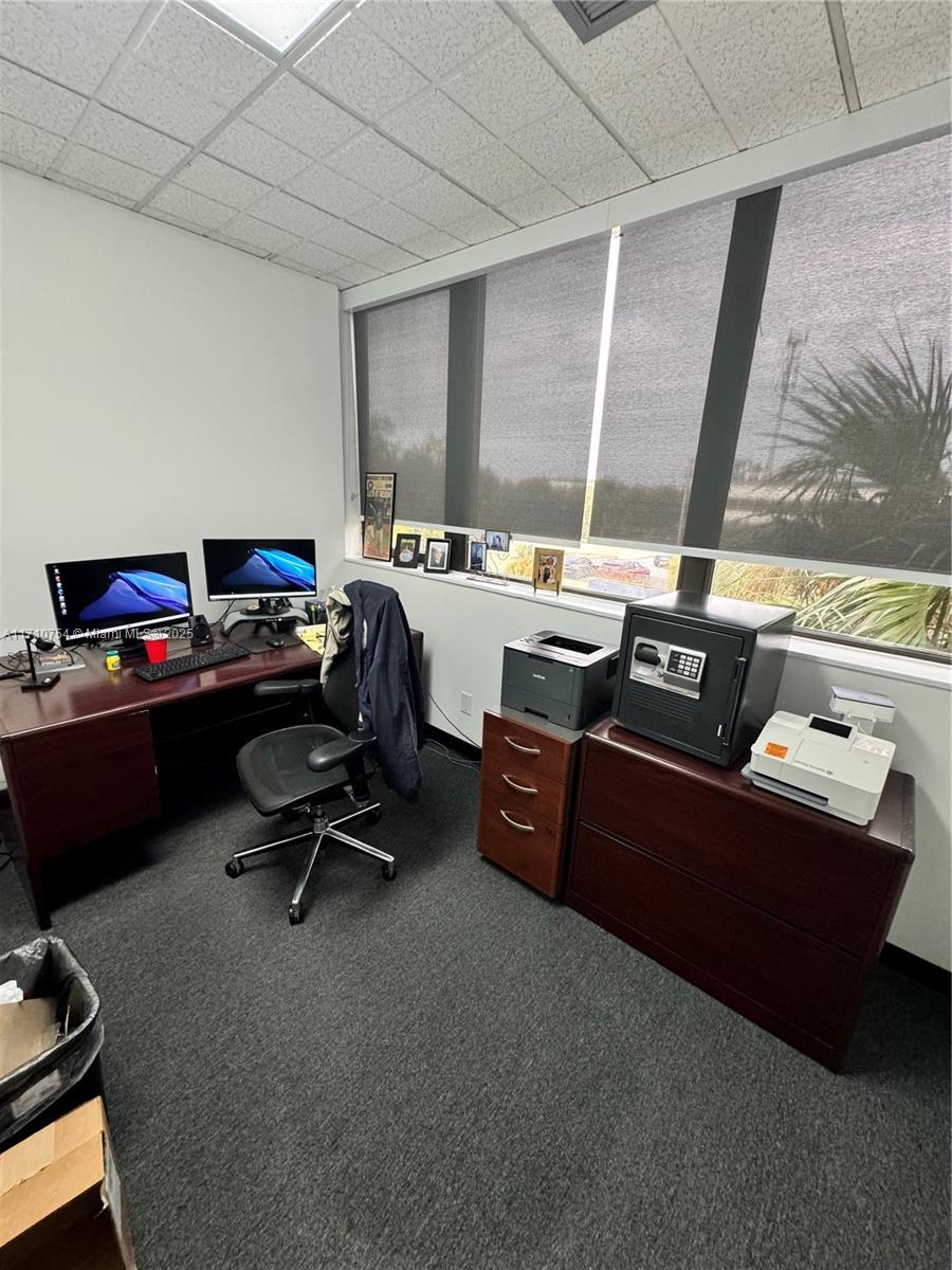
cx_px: 476
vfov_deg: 102.1
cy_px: 635
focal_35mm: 14
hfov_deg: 85.7
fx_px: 513
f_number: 2.2
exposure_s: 1/60
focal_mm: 2.22
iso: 400
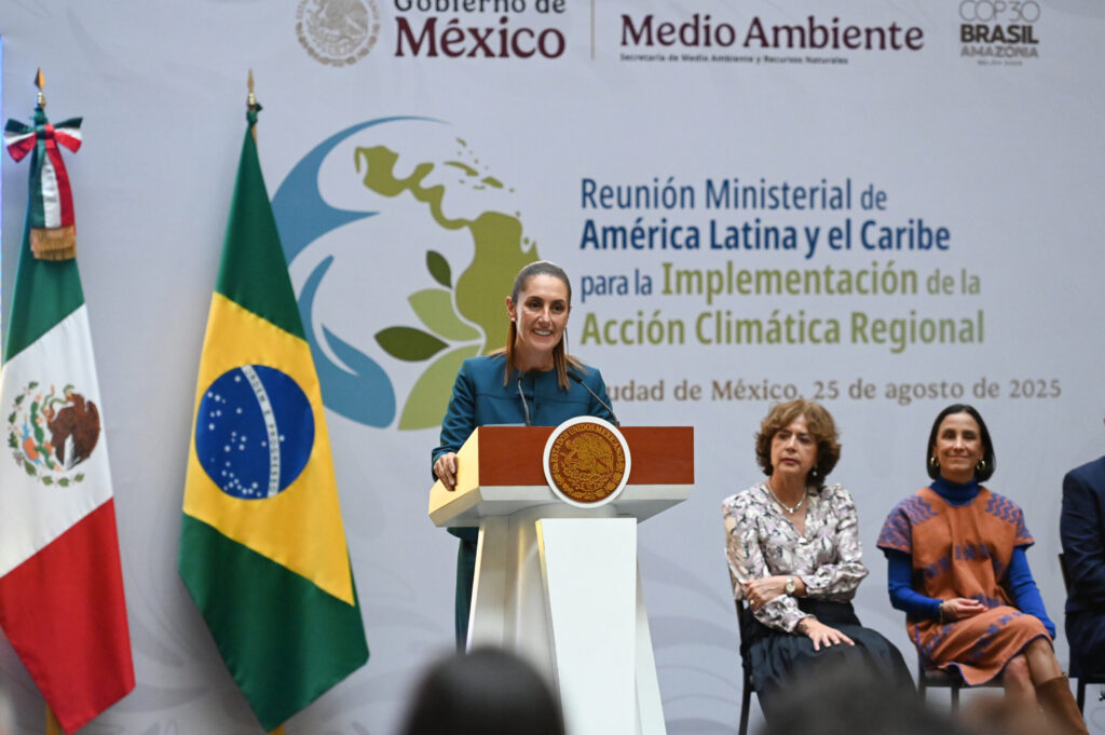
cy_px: 368
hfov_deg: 13.3
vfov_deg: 8.8
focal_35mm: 155
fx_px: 4754
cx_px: 552
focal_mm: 155
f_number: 2.8
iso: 8000
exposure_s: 1/400
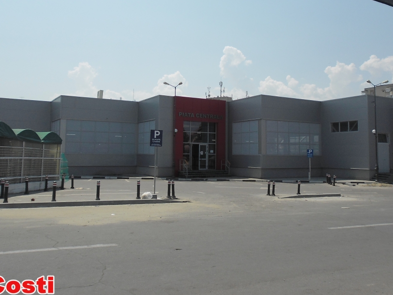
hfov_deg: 53.9
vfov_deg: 41.6
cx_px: 212
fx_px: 386
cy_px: 120
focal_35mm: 34
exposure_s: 1/234
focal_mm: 4.8
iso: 80
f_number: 9.9
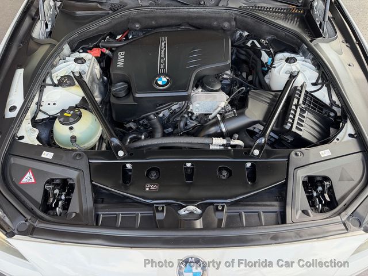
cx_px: 184
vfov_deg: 56.8
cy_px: 138
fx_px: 255
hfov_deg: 71.6
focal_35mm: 24
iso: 200
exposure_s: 1/237
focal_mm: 6.76
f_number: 1.78
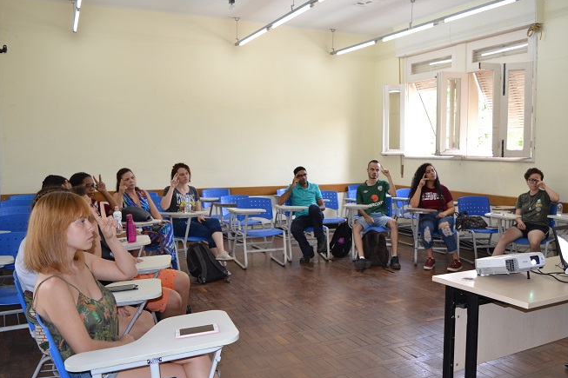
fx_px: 489
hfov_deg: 60.0
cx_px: 324
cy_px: 202
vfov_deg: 42.3
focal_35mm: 31
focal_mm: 18
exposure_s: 1/80
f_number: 4
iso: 400
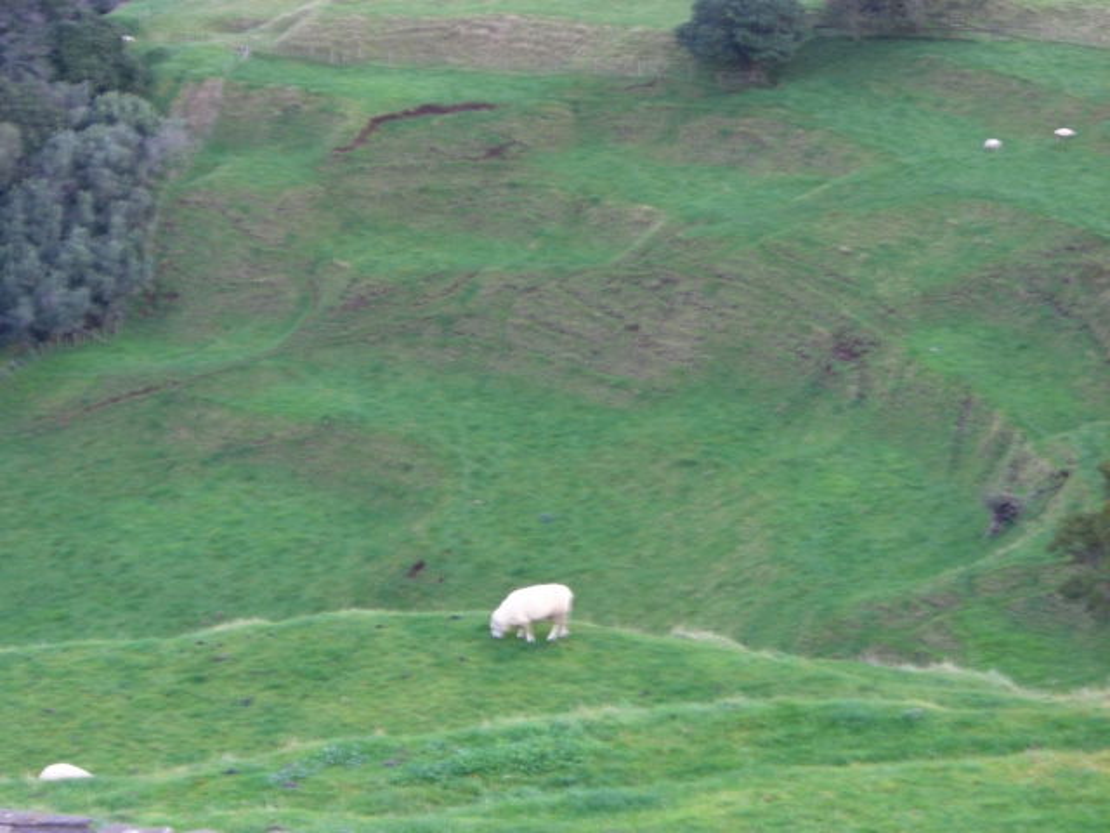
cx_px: 555
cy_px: 416
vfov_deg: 13.0
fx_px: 3656
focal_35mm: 114
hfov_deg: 17.3
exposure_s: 1/13
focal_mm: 18.6
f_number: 5.2
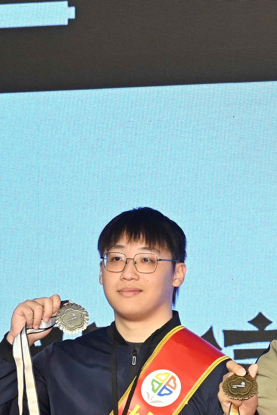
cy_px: 461
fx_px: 2642
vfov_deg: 8.9
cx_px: 542
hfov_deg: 5.9
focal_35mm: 229
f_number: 4
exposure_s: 1/125
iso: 640
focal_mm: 57
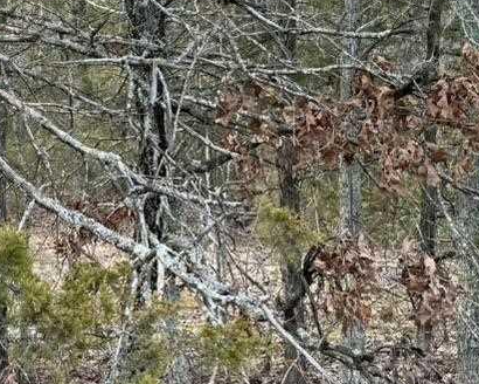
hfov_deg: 15.7
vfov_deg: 13.0
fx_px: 1659
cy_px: 20
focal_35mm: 117
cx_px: -124
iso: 100
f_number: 1.78
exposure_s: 1/943
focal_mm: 6.76
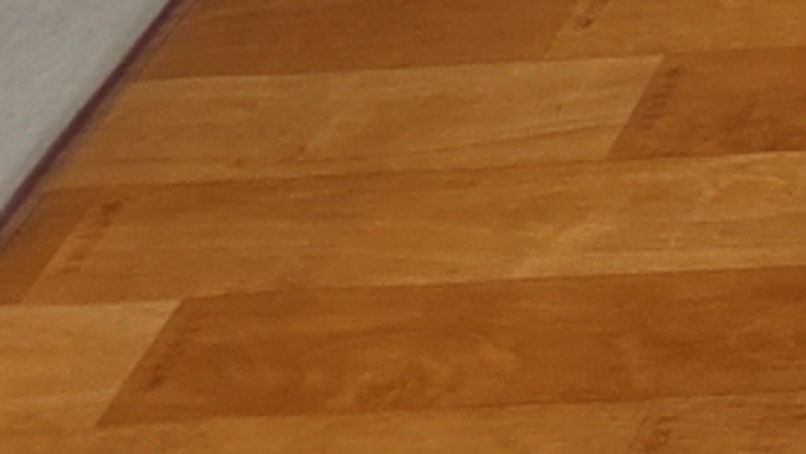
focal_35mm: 189
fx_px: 4040
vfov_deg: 5.5
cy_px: -1409
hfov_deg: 9.1
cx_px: 2470
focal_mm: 5
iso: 64
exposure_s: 1/120
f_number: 1.8
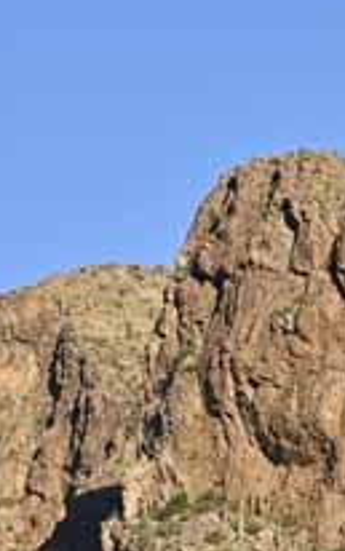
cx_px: 444
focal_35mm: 297
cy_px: 594
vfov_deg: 7.0
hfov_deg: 4.4
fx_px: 4462
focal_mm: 75
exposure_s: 1/500
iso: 100
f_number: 5
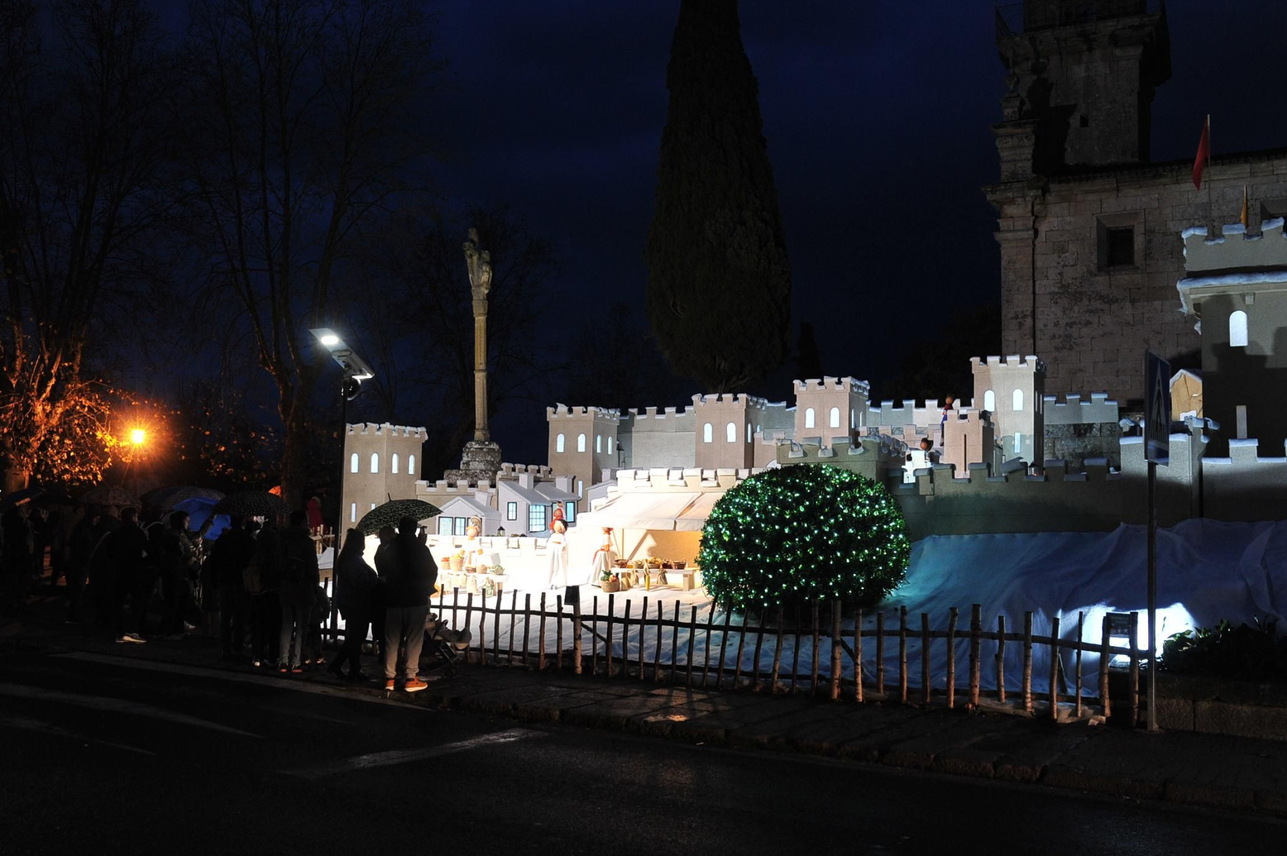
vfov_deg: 36.8
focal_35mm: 36
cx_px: 632
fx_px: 1286
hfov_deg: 53.2
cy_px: 427
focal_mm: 35
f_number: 5.6
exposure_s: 1/60
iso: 2500
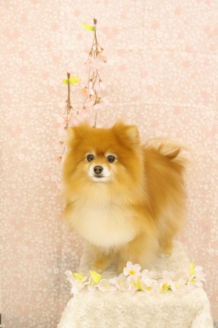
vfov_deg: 46.4
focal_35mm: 42
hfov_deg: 31.8
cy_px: 164
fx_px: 382
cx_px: 109
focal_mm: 28
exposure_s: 1/100
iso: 1250
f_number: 3.2
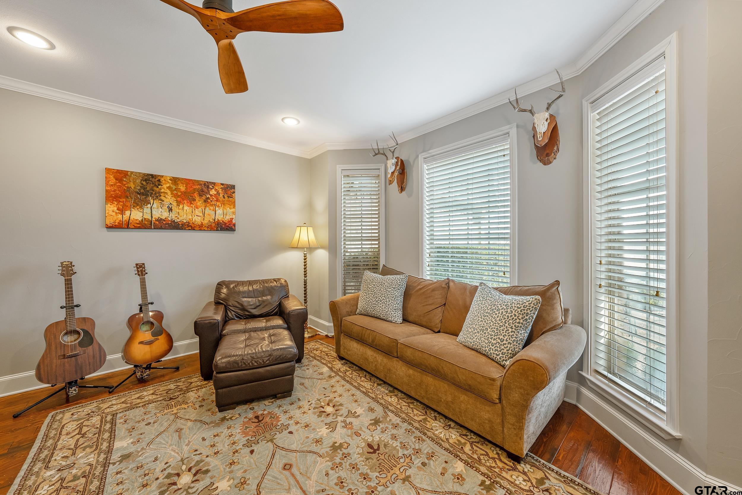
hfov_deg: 108.3
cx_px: 371
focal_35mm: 13
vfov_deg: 85.4
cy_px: 248
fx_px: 268
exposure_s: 1/8
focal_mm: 13
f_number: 8
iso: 800
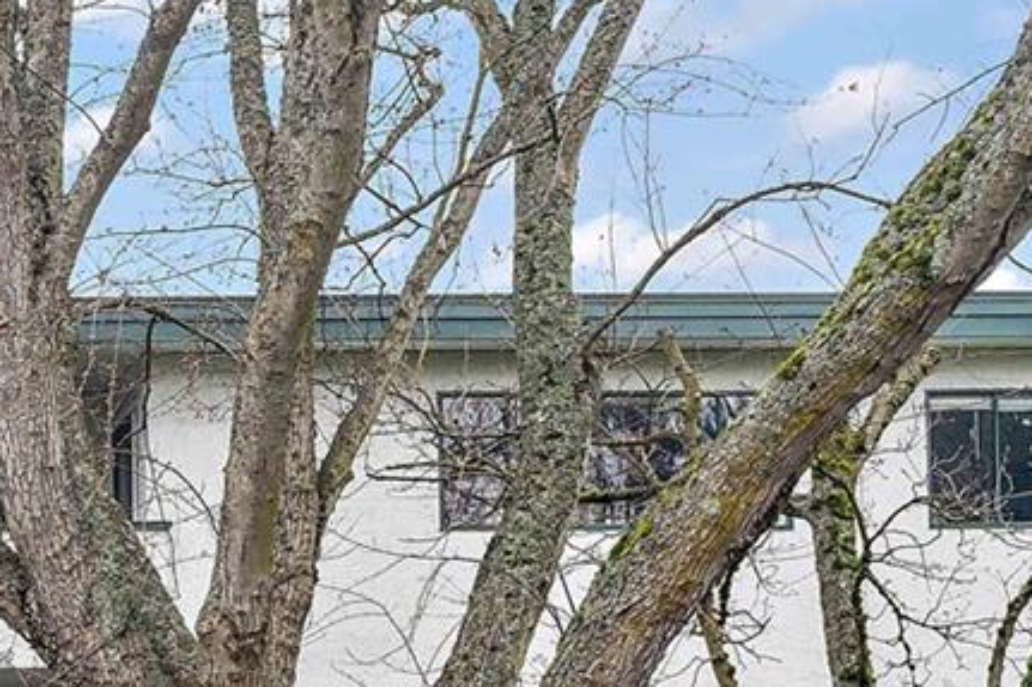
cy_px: 910
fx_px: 3295
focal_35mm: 115
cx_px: -632
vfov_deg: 11.6
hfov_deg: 15.9
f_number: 7.1
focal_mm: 31
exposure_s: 1/200
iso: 400
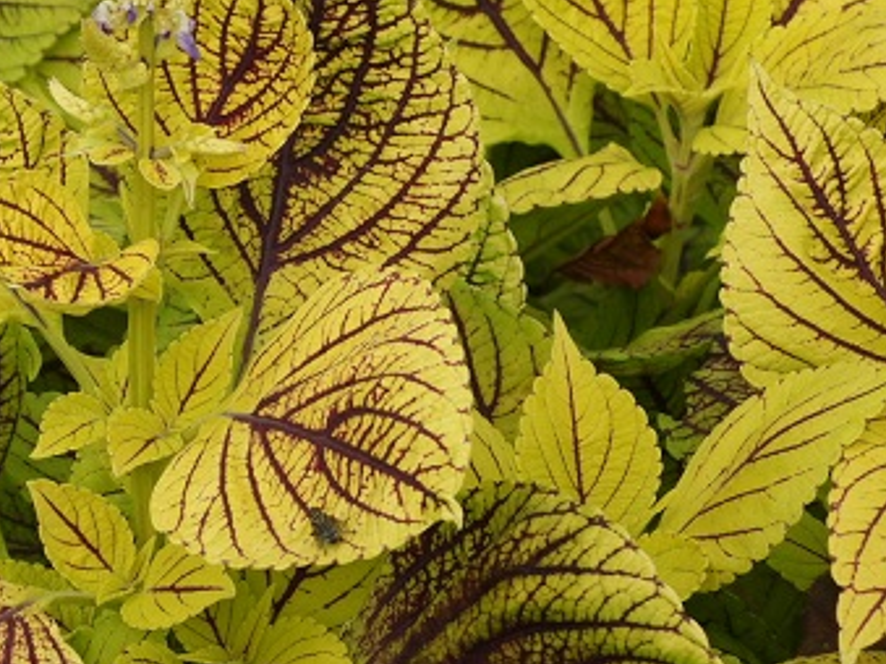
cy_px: 99
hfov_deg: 10.8
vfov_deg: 8.1
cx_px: 133
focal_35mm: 183
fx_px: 4682
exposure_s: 1/400
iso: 100
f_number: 3.5
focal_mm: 17.5
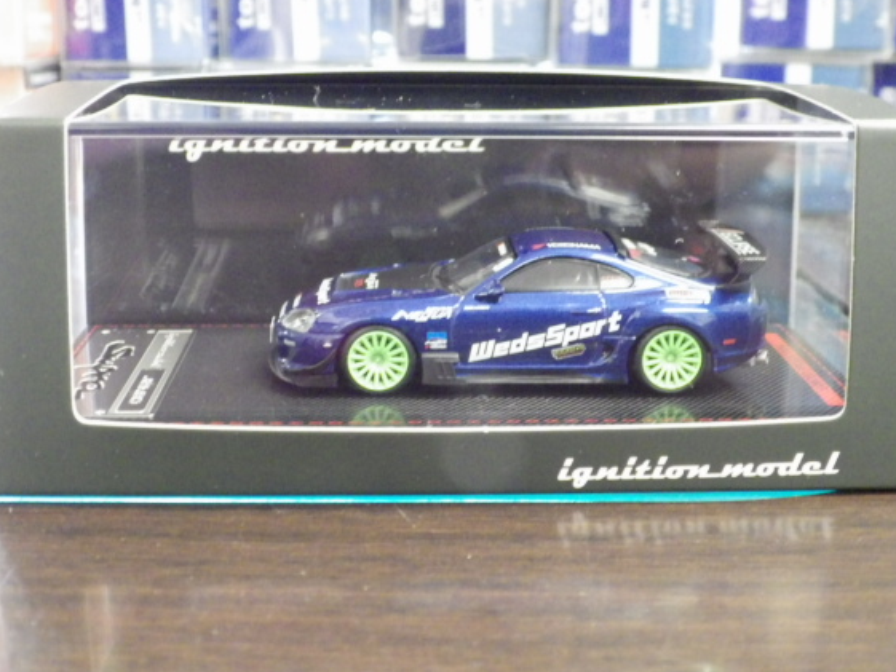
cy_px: 297
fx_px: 1476
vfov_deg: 25.7
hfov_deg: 33.8
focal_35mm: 57
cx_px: 457
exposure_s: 1/20
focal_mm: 9
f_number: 3.8
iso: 1600
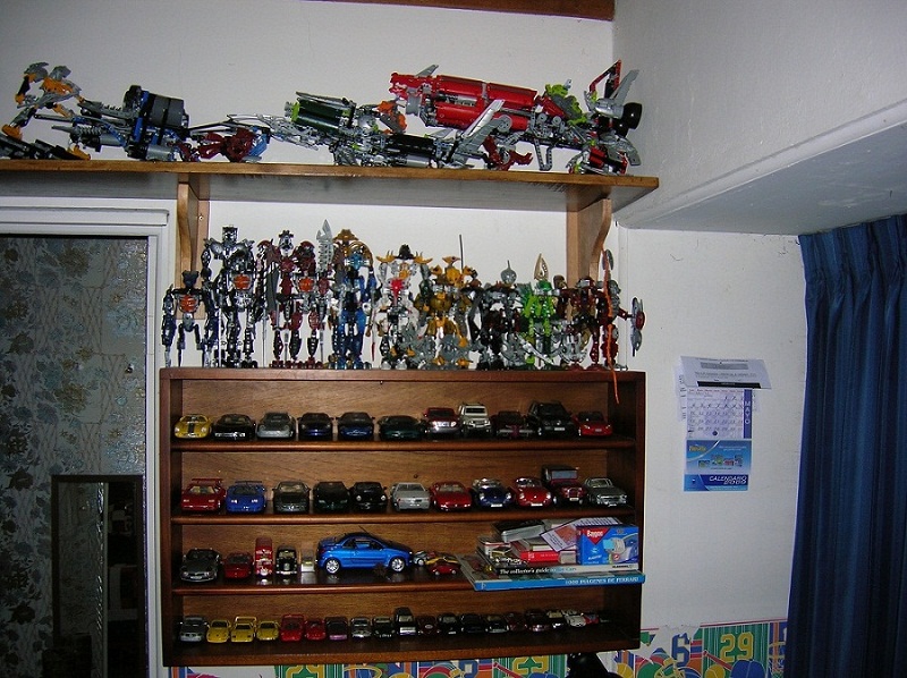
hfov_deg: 54.0
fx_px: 890
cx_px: 454
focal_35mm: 34
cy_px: 339
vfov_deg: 41.7
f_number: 2.9
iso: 50
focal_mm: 5.7
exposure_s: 1/60.1
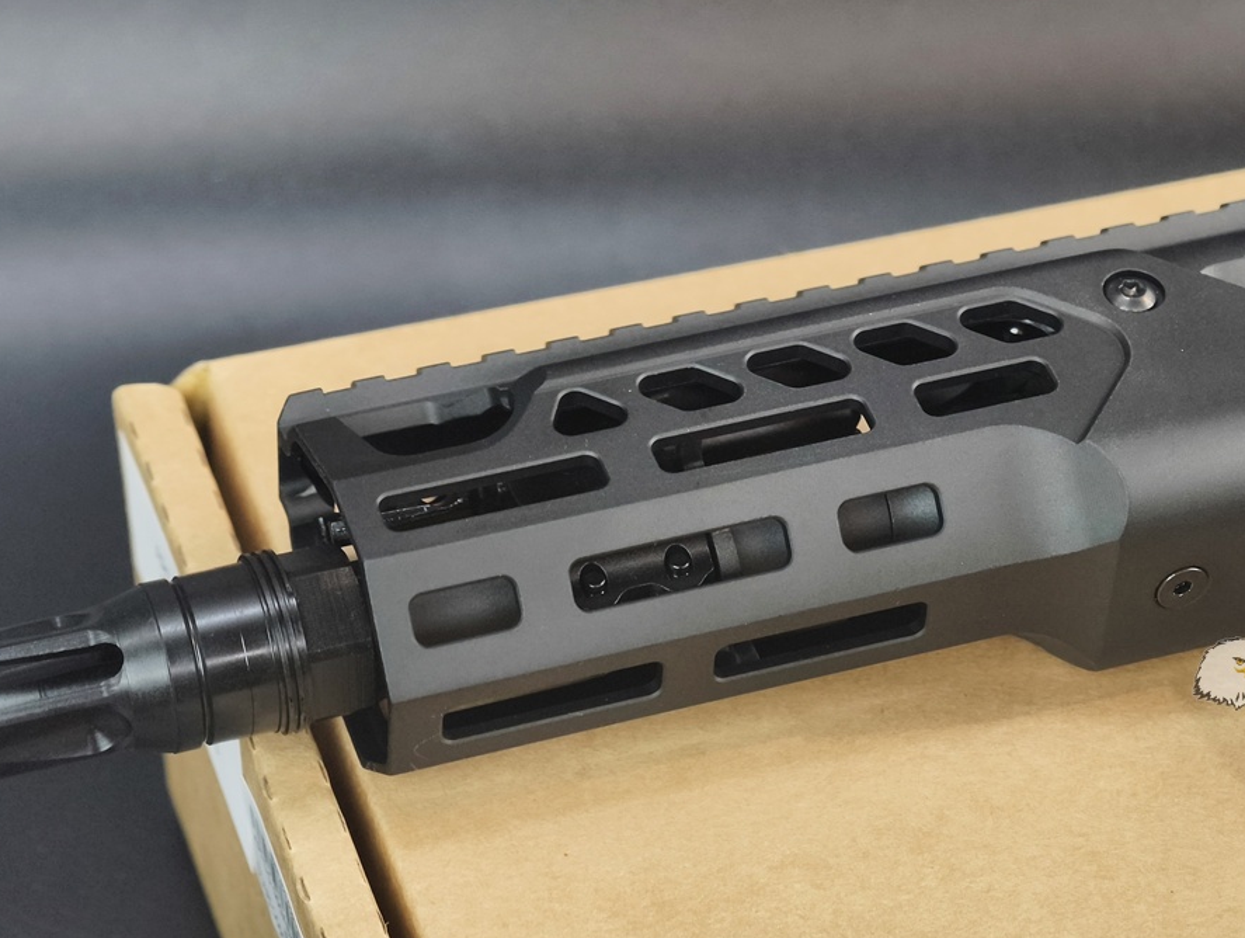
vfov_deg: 12.9
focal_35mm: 115
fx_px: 4142
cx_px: 664
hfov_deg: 17.1
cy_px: 442
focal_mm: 22.48
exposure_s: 1/24
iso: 801
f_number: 2.67
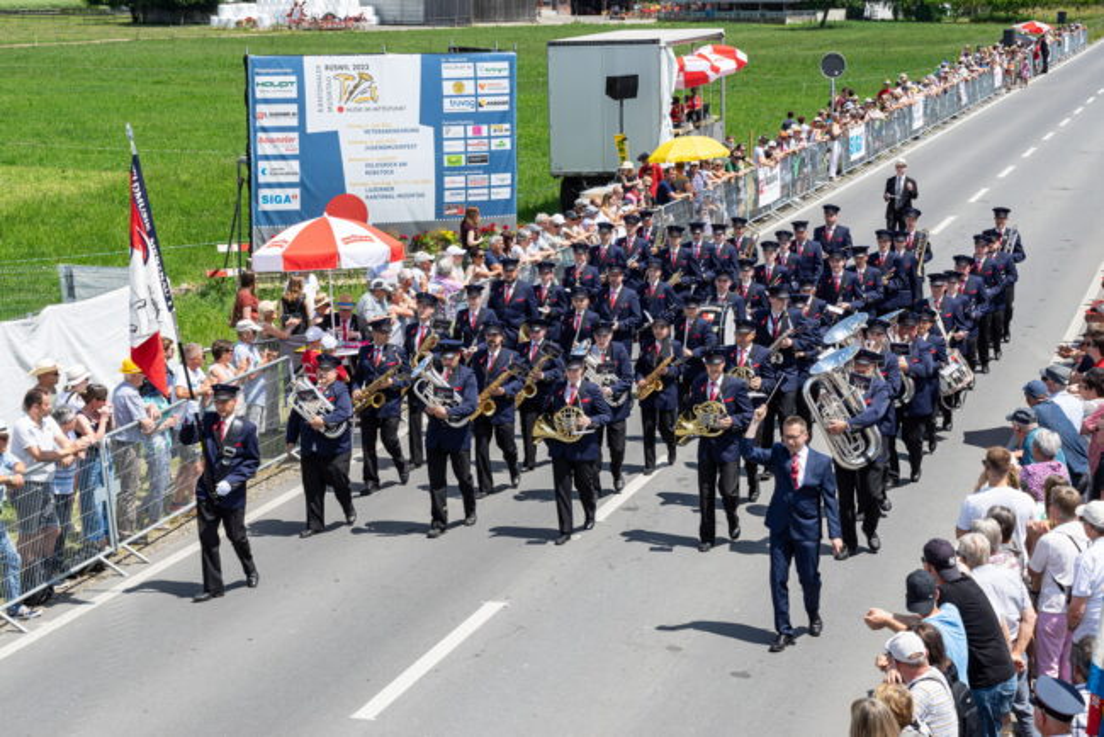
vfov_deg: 19.5
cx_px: 552
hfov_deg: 28.8
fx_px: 2148
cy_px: 368
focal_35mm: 70
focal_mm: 70
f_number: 8
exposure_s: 1/250
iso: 100
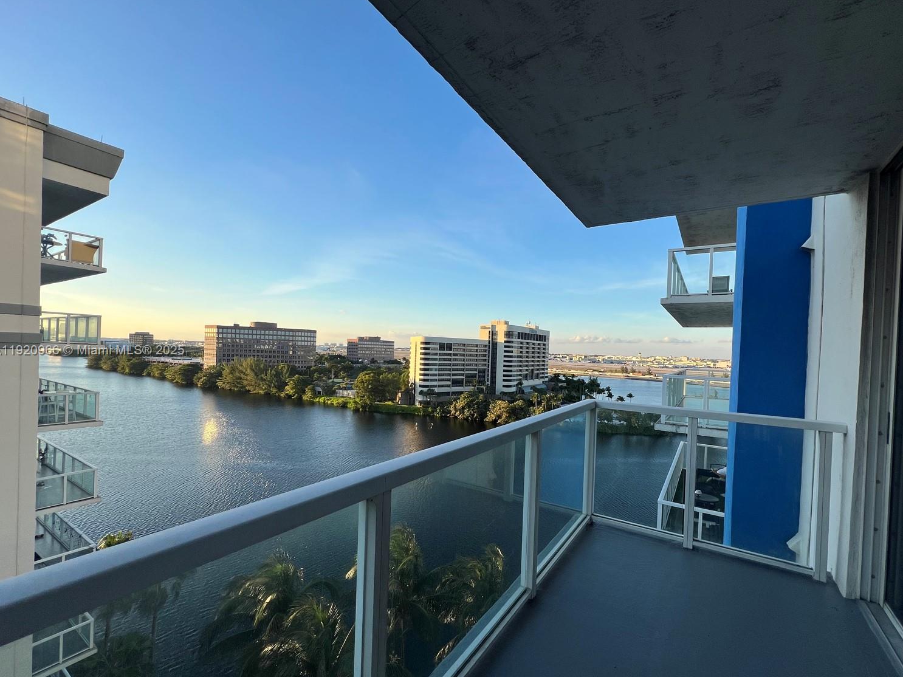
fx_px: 365
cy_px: 351
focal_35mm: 14
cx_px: 476
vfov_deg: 85.6
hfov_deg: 102.0
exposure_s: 1/779
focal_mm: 1.57
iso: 32
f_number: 1.8
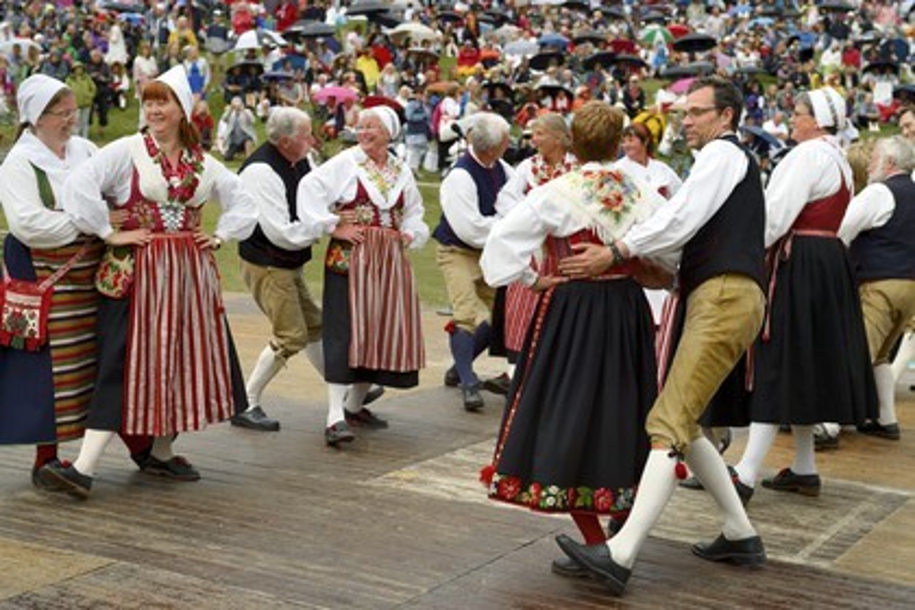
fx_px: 1474
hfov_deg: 34.5
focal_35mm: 58
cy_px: 305
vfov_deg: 23.4
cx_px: 458
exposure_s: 1/200
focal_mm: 58
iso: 800
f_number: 4.5
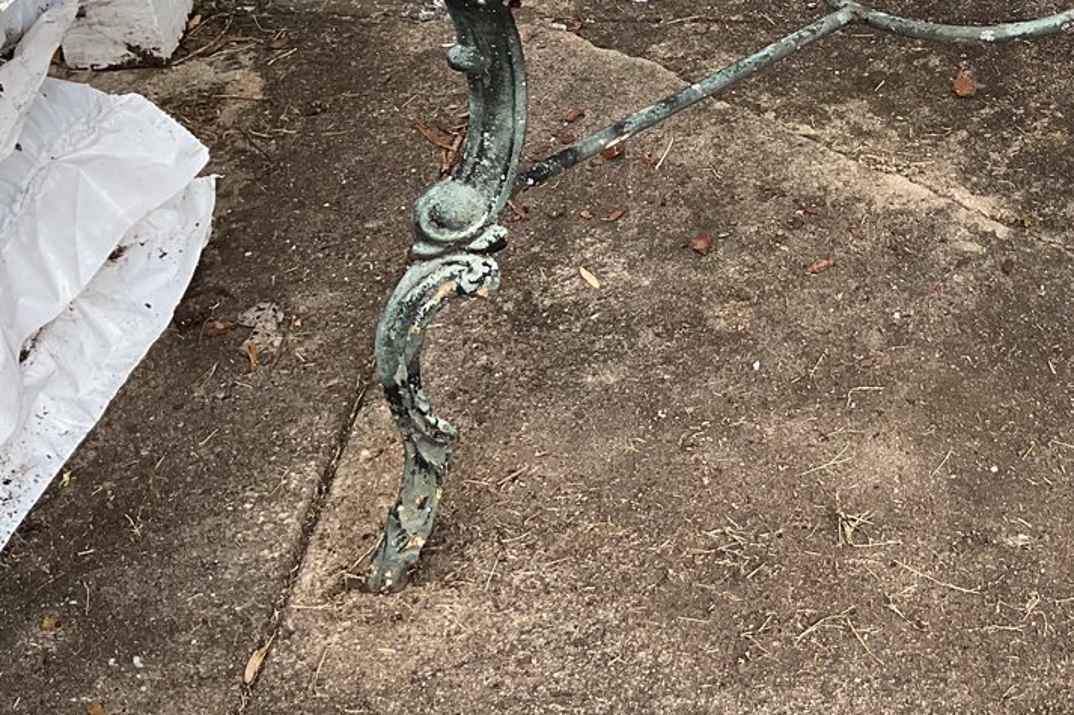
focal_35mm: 64
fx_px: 1909
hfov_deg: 29.7
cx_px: 1031
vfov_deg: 20.5
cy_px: -7
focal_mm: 3
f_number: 1.8
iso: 16
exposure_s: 1/159
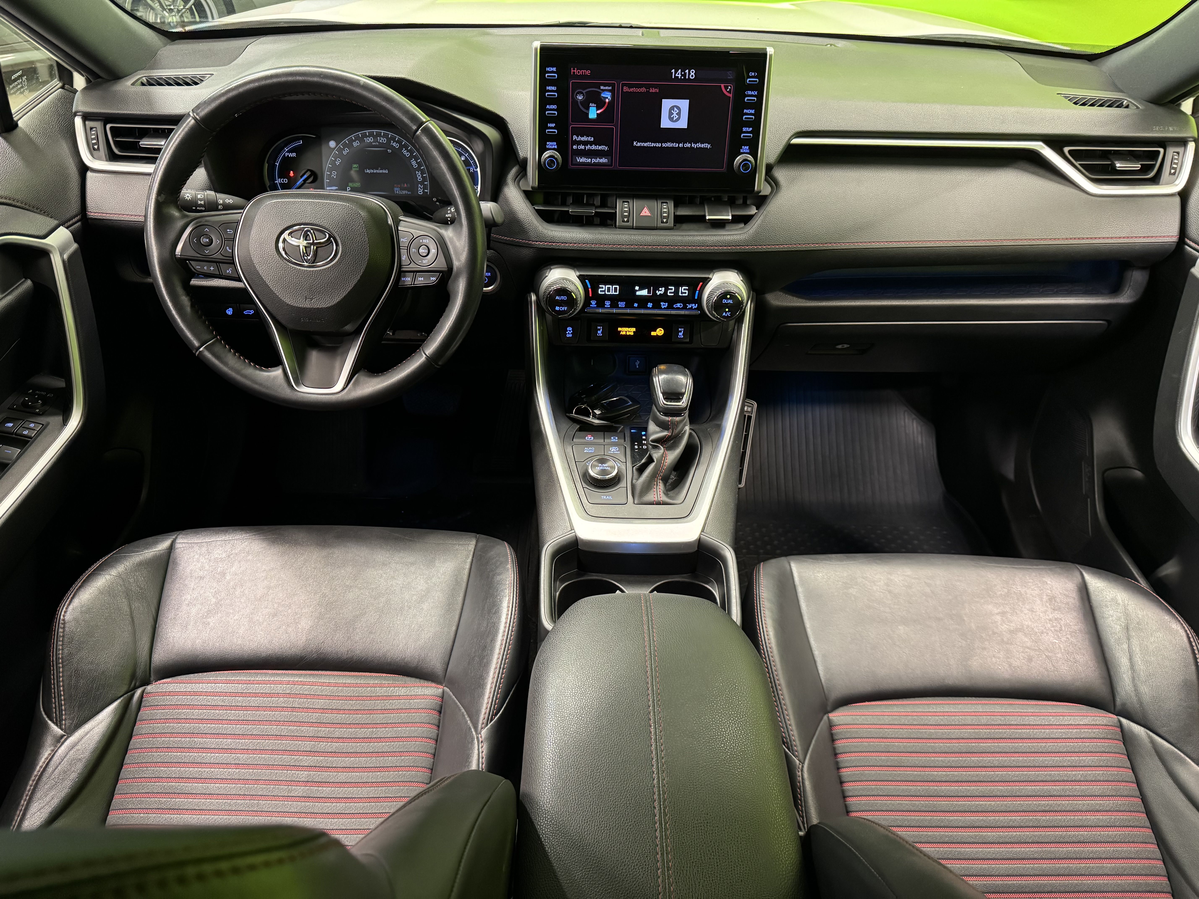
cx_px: 600
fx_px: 831
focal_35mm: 24
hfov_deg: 71.6
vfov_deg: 56.8
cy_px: 450
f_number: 1.78
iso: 800
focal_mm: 6.76
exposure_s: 1/50
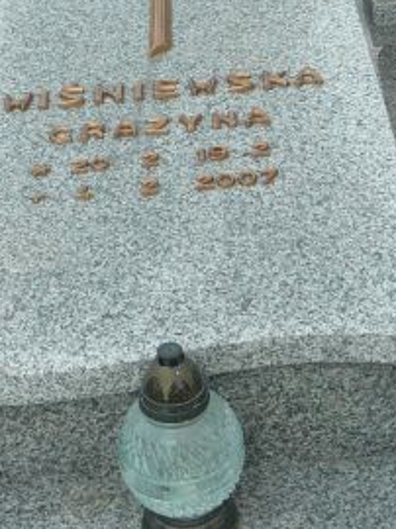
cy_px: 143
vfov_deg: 23.4
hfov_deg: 17.7
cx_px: 188
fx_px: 1268
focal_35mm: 83
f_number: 2.8
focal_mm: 5.2
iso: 80
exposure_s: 1/800
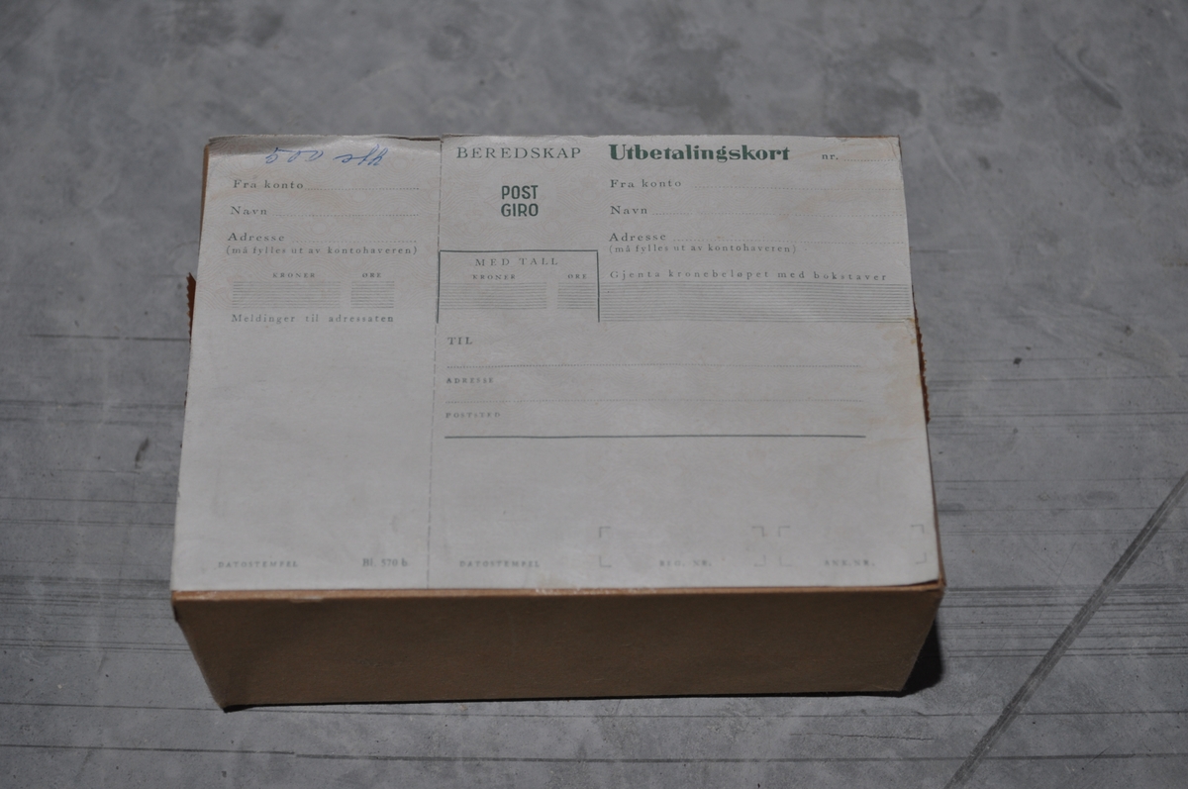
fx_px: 2076
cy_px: 394
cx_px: 594
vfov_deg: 21.5
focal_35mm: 63
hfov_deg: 31.9
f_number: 5.6
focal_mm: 42
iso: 250
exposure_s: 1/30
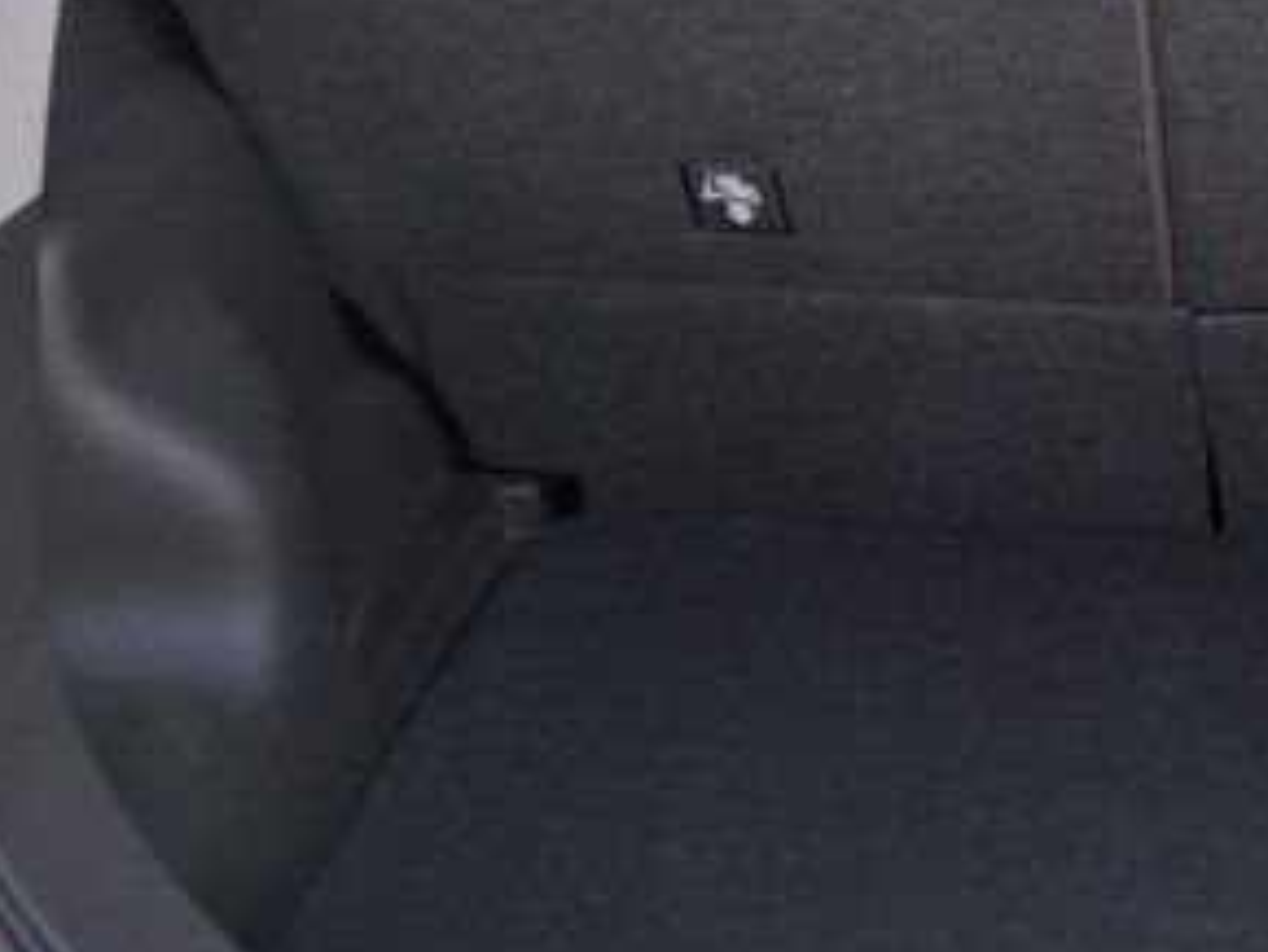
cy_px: 0
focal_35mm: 69
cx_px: 1450
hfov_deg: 25.7
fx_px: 2529
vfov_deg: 20.6
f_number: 1.89
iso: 40
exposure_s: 1/718
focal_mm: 5.43
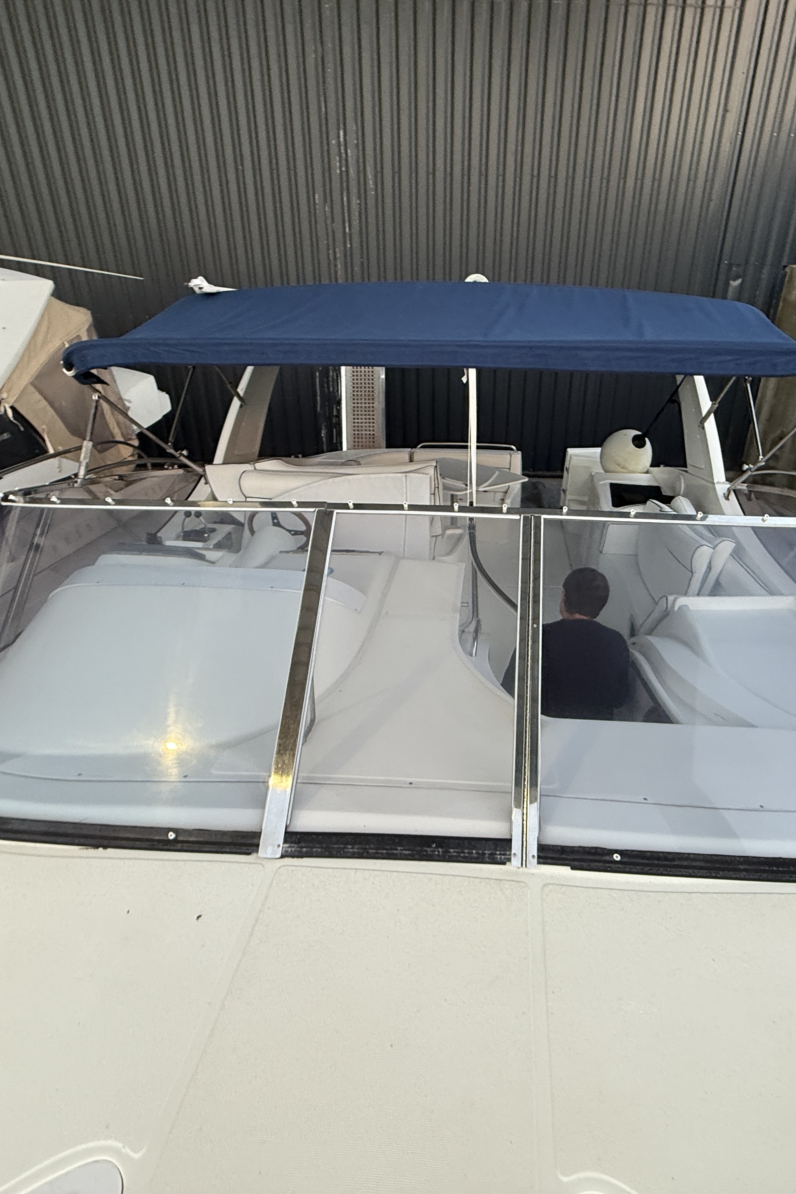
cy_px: 583
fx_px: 663
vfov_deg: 84.0
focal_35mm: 20
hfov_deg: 61.5
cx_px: 471
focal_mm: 2.22
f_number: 2.2
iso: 200
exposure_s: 1/50
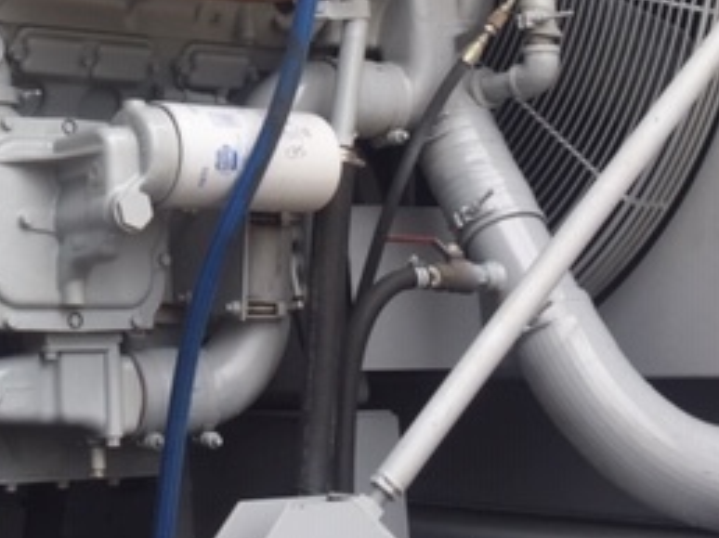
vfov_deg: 19.5
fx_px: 1494
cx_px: 14
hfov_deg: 25.8
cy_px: -67
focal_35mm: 72
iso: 32
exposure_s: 1/412
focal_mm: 4.15
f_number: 2.2
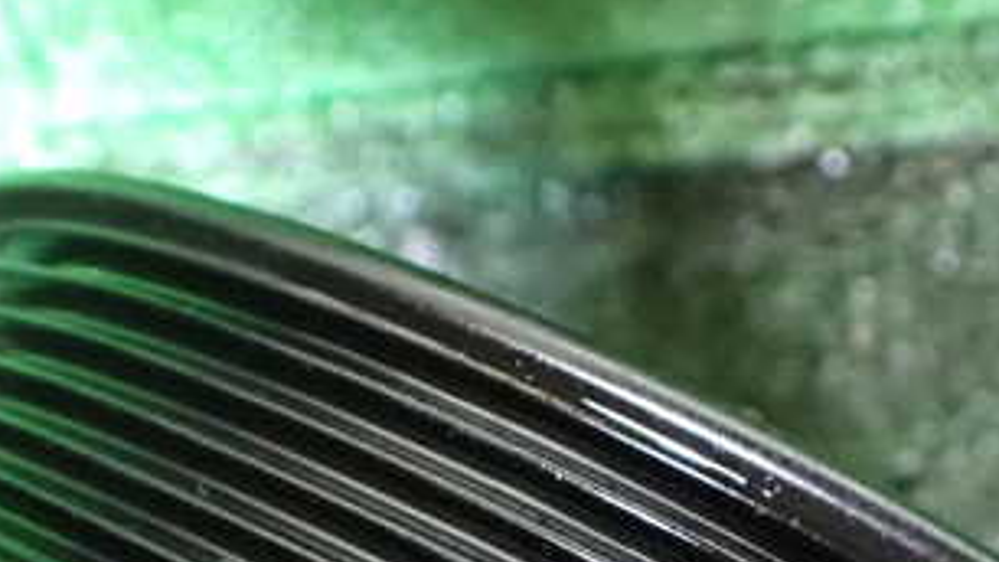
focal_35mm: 64
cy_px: 640
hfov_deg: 32.5
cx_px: 686
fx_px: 1695
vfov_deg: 18.0
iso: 1600
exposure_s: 1/30
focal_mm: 5.4
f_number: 2.3
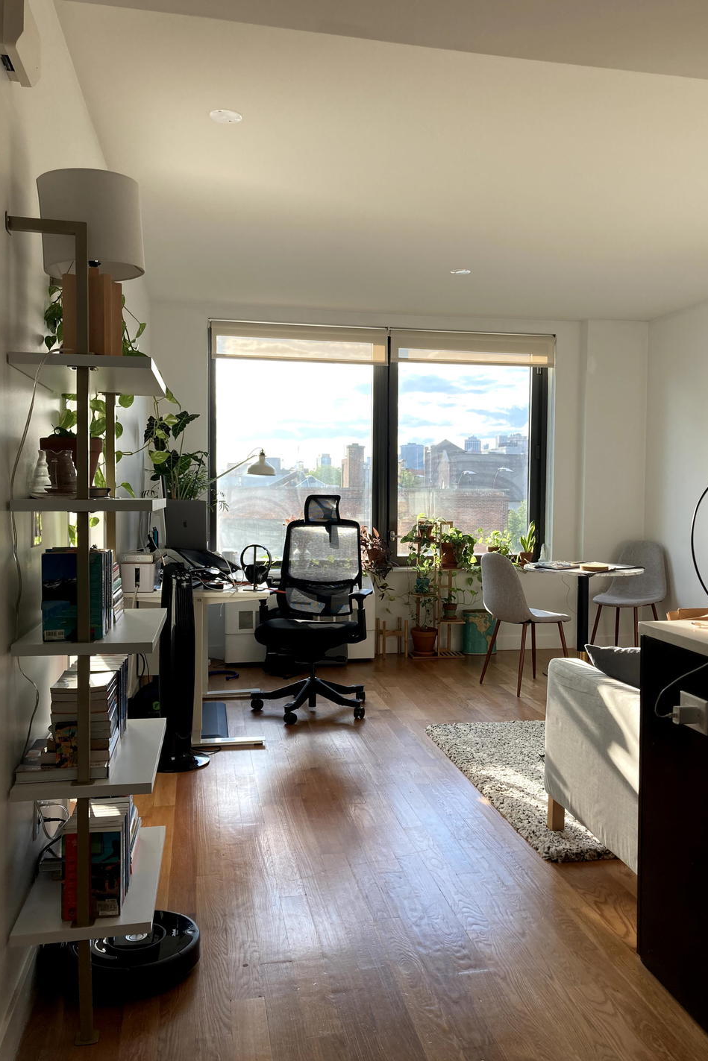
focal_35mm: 30
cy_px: 529
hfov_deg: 43.5
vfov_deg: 61.9
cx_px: 407
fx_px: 885
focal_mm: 3.99
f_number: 1.8
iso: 25
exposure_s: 1/121
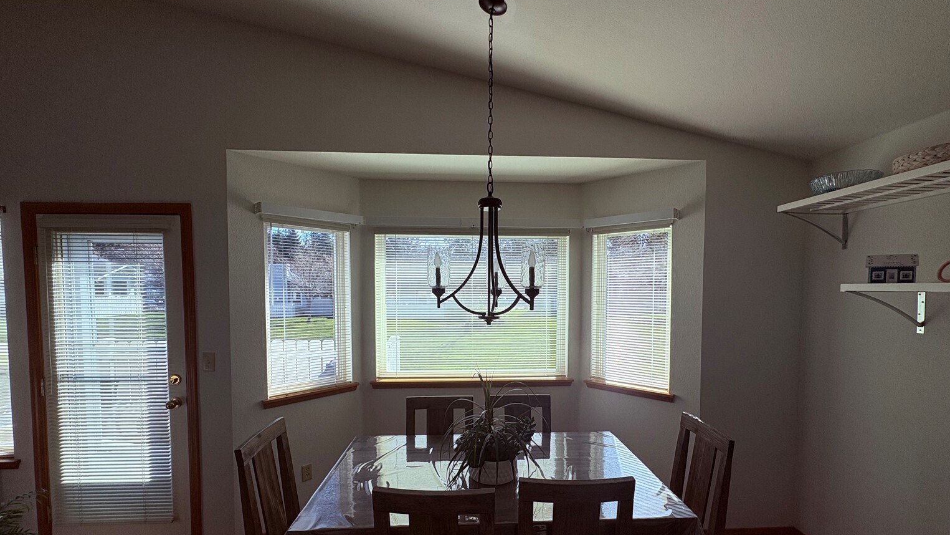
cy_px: 306
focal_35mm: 16
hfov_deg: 99.3
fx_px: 403
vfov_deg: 66.8
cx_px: 488
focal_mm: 2.22
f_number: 2.2
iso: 64
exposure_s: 1/1006
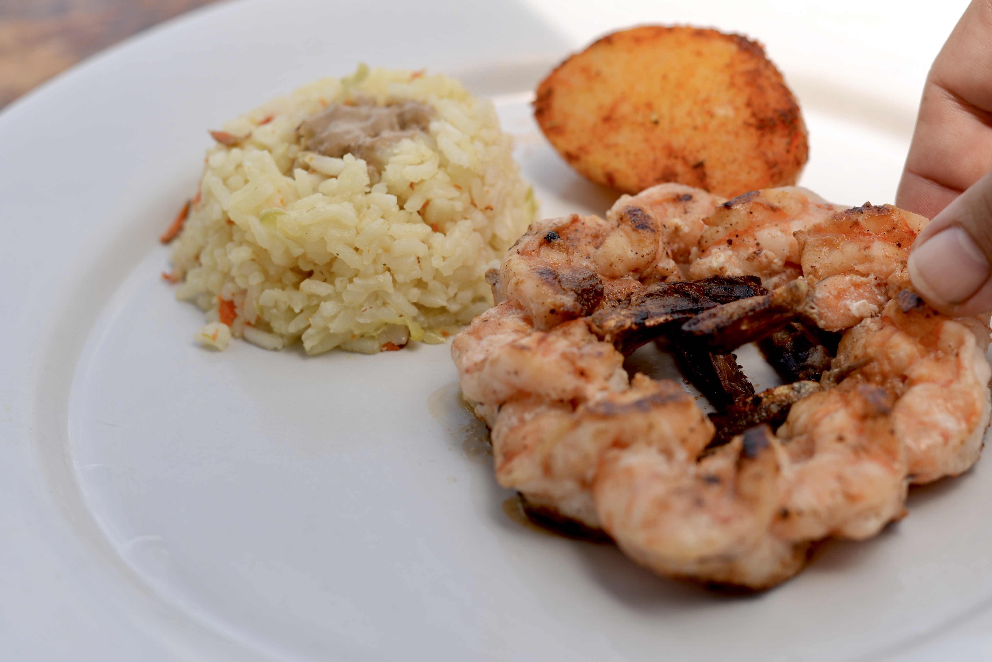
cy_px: 317
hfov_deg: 30.5
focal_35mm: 66
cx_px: 559
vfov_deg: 20.6
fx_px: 1819
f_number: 1.8
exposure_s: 1/1000
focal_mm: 50
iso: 100
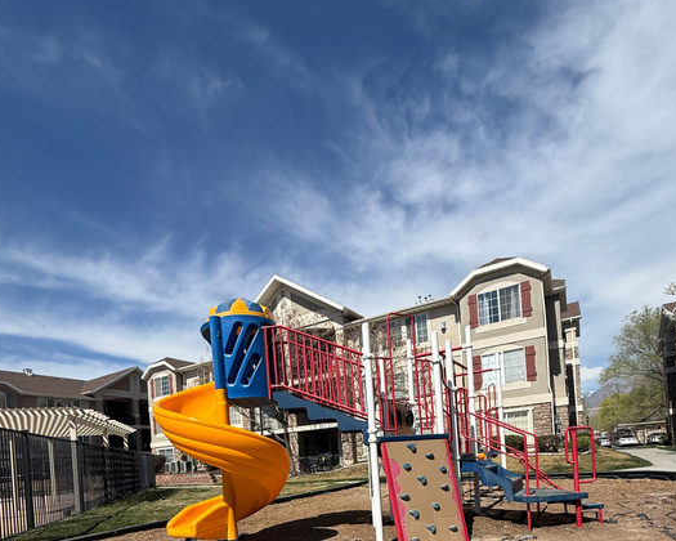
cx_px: 341
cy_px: 459
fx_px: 400
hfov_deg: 80.4
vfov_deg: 60.5
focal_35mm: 20
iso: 50
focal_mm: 2.22
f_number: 2.2
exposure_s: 1/3663
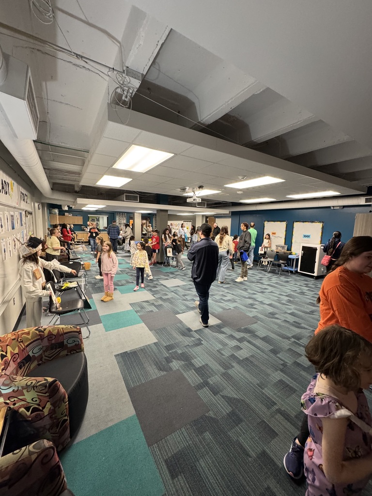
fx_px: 201
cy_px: 248
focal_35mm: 14
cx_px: 186
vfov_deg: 102.1
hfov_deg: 85.7
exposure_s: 1/60
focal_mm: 2.22
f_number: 2.2
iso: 320
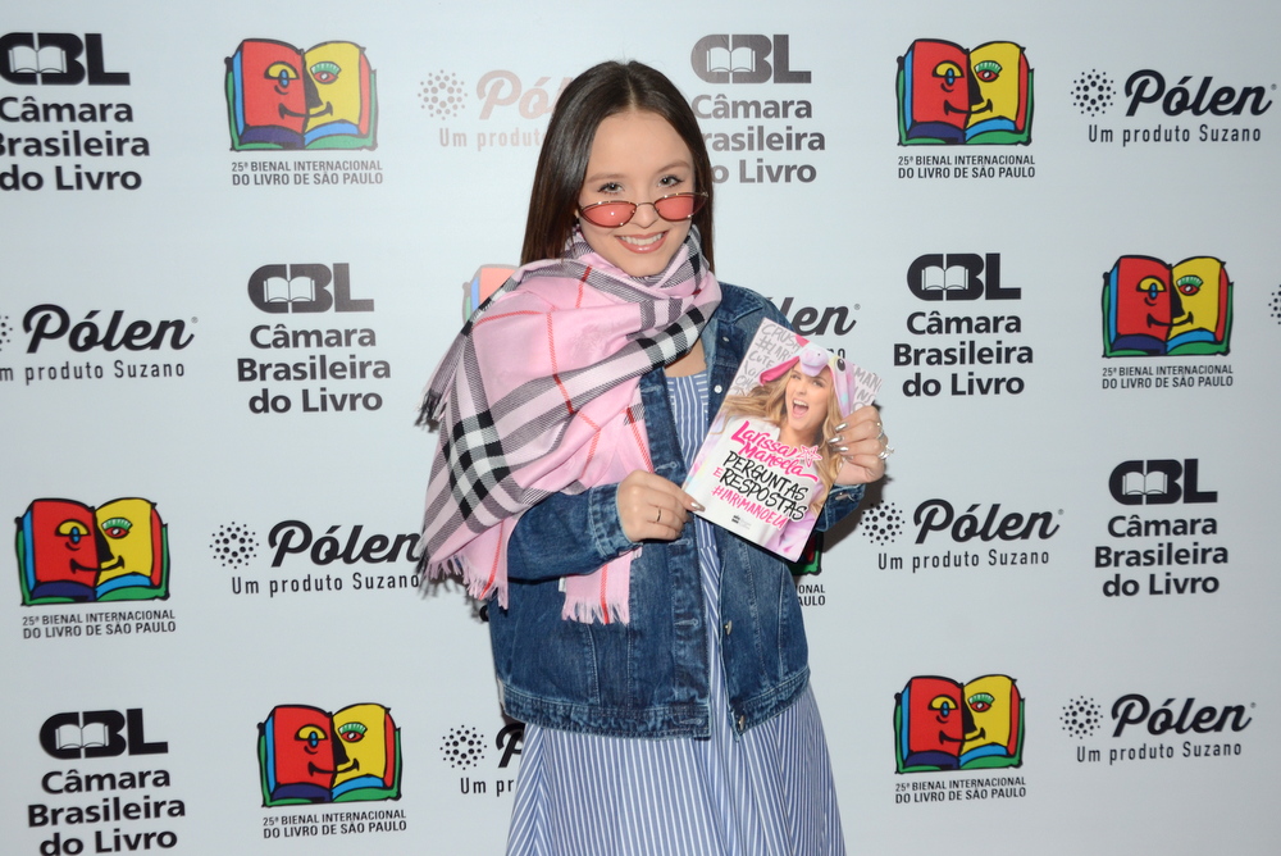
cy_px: 428
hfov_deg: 51.3
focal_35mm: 38
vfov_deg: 35.5
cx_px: 640
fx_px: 1335
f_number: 6.3
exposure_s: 1/125
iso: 400
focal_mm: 25
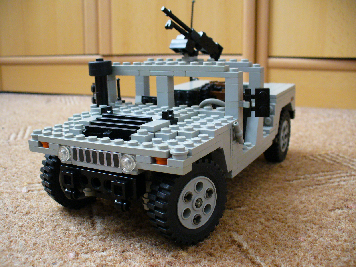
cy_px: 134
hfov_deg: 50.1
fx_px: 381
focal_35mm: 37
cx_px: 178
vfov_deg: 38.7
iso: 200
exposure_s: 1/25
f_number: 2.8
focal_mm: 6.1
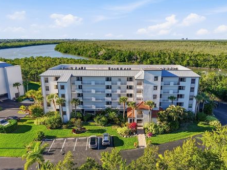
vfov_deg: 51.3
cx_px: 117
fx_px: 177
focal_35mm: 27
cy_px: 83
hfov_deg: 65.3
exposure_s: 1/2500
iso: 100
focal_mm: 8.7
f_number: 1.8
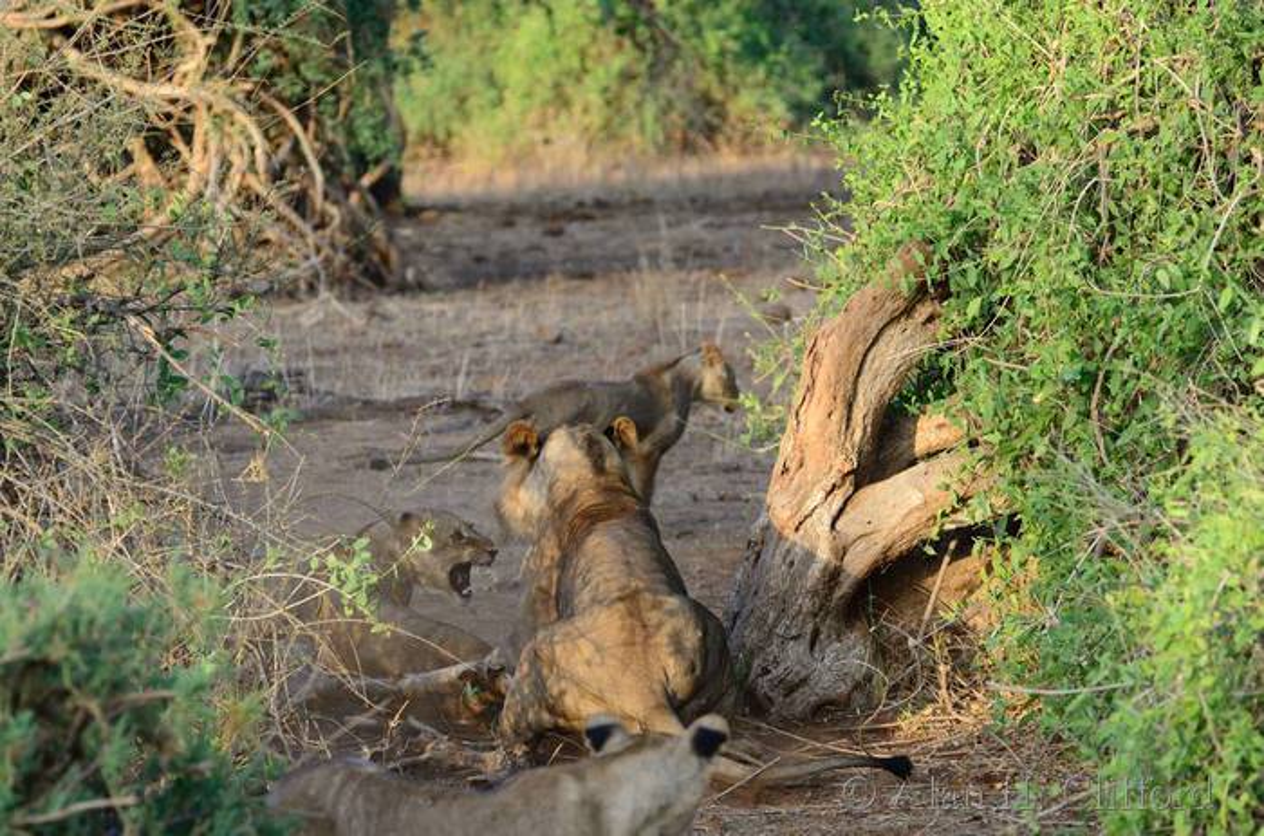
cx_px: 632
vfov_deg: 5.7
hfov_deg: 8.6
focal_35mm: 240
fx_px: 8406
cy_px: 418
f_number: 5
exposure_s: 1/500
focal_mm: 160
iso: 720
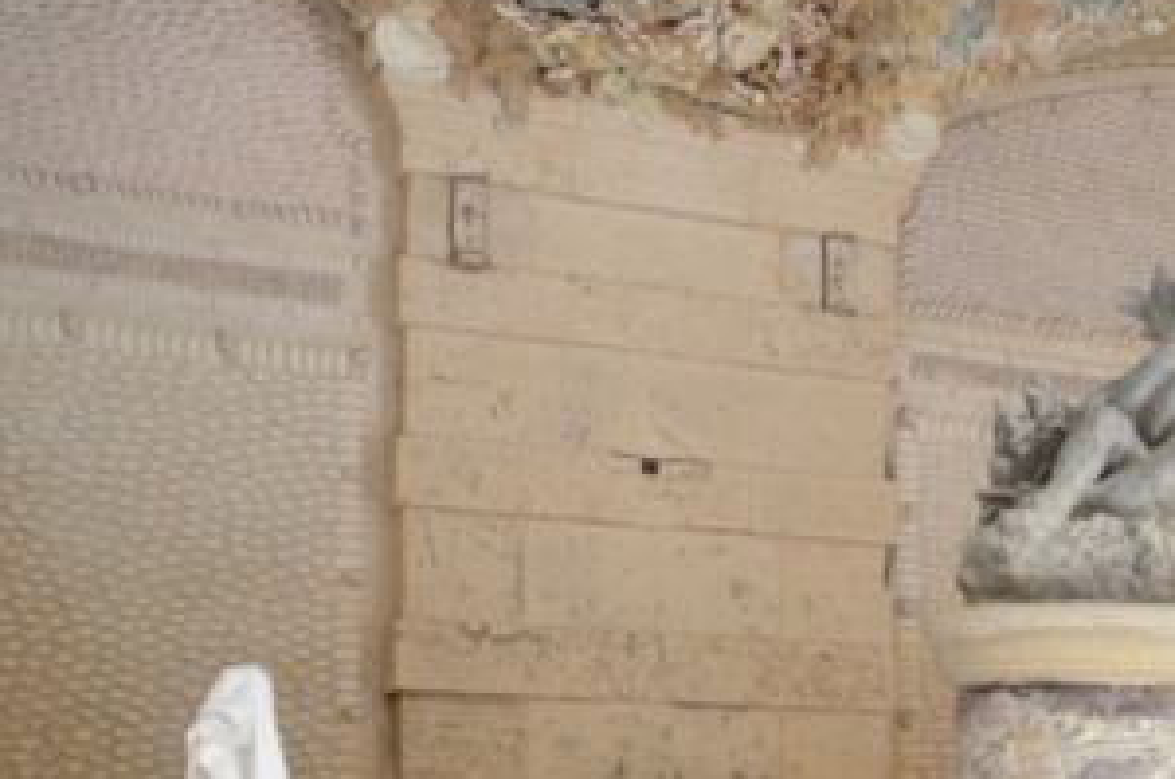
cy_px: 951
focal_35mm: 68
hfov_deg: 27.3
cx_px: 1287
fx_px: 2216
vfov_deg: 18.8
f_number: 3.5
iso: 1600
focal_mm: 18
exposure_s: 1/2500
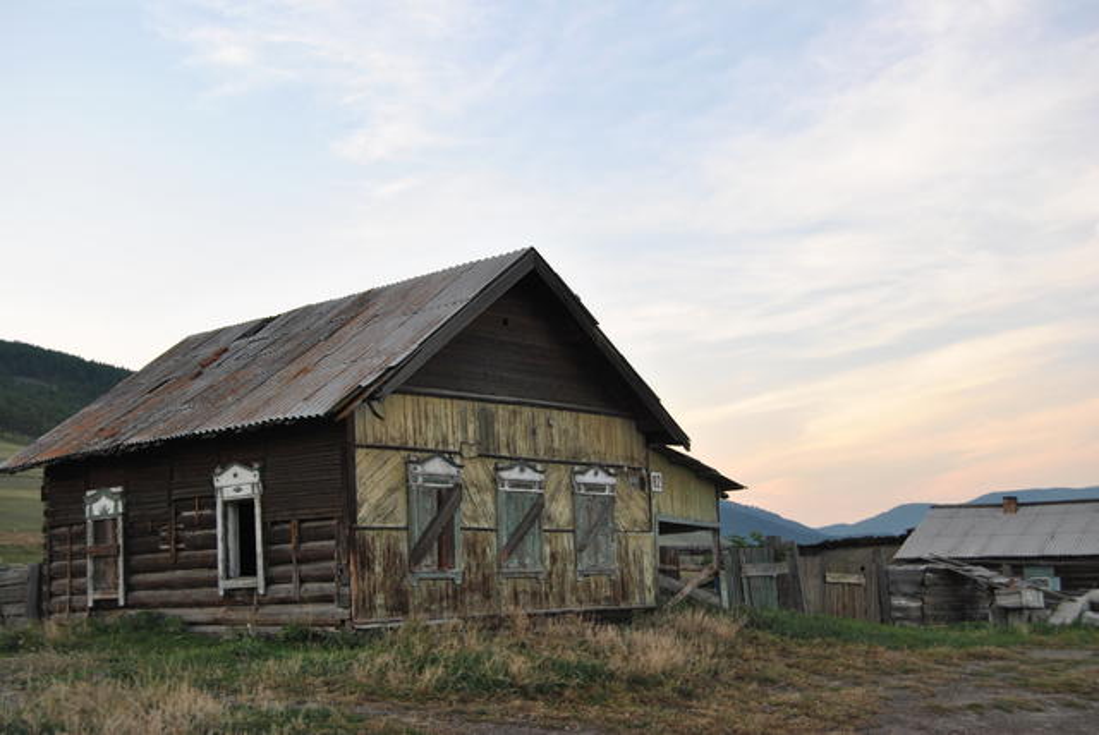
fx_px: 1283
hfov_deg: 46.4
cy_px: 368
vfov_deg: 32.0
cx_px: 550
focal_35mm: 42
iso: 200
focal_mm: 28
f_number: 5.6
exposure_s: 1/125
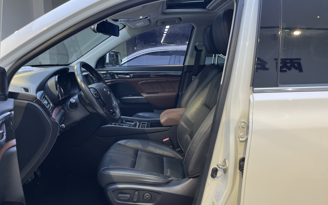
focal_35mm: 28
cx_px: 165
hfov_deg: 66.5
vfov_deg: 44.5
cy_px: 107
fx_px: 250
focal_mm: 5.1
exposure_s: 1/100
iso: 50
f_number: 1.6
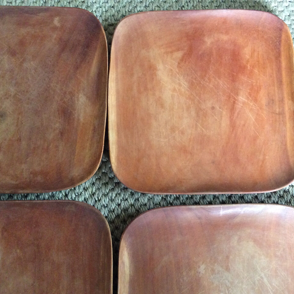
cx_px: 171
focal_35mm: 38
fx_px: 365
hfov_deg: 43.7
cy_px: 147
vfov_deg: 43.9
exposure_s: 1/17
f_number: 2.4
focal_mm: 3.3
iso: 250
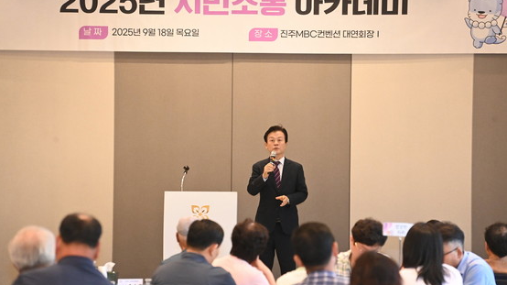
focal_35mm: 176
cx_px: 271
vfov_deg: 6.9
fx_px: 2365
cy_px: 157
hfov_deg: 12.2
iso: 10000
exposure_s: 1/250
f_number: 5.6
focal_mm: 155
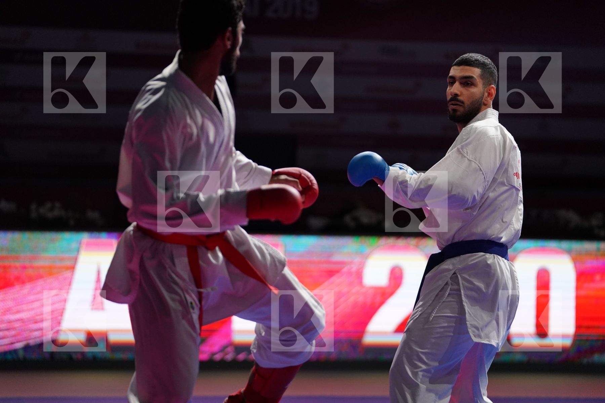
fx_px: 2285
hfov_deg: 15.1
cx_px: 302
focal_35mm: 136
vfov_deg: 10.1
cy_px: 202
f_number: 2.8
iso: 3200
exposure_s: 1/1000
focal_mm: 136
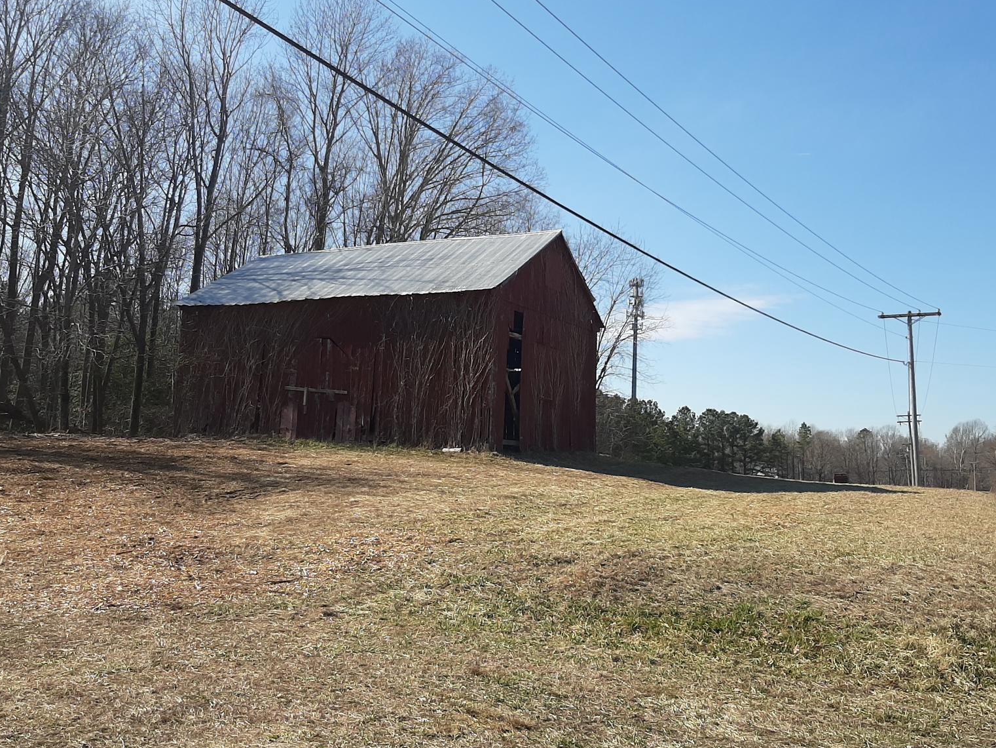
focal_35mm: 35
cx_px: 498
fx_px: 1007
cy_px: 321
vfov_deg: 40.6
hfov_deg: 52.6
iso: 40
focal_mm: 3.93
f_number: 1.7
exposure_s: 1/2494
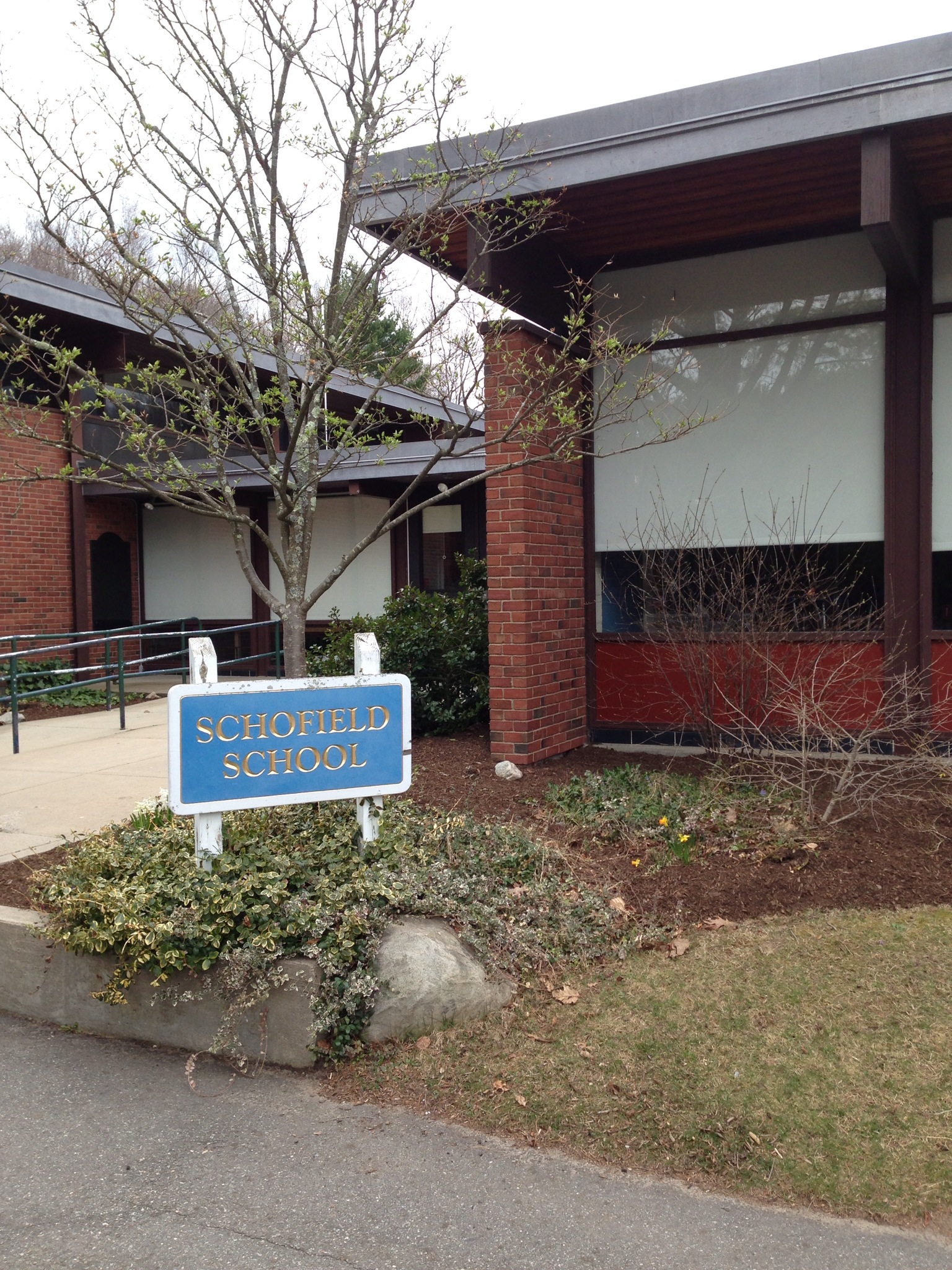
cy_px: 635
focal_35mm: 33
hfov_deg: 42.9
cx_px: 476
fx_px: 1210
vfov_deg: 55.4
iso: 50
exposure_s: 1/212
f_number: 2.4
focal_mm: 4.13
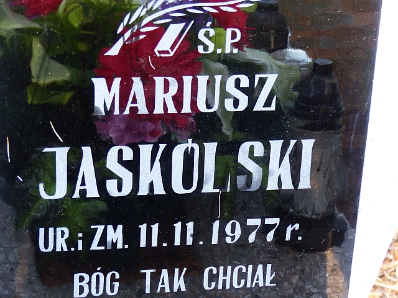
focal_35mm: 107
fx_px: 1230
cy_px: 149
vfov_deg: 13.8
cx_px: 199
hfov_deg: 18.4
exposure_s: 1/40
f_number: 2.8
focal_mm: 19.2
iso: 400
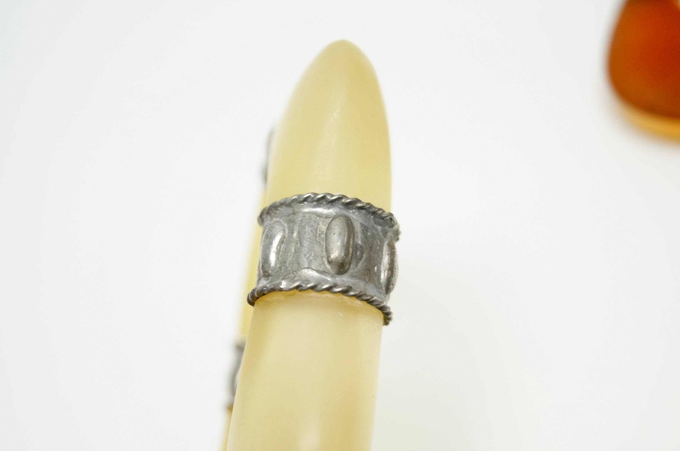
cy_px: 226
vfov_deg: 22.5
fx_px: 1132
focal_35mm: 60
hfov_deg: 33.4
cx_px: 340
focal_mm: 40
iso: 1000
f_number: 5
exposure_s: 1/80
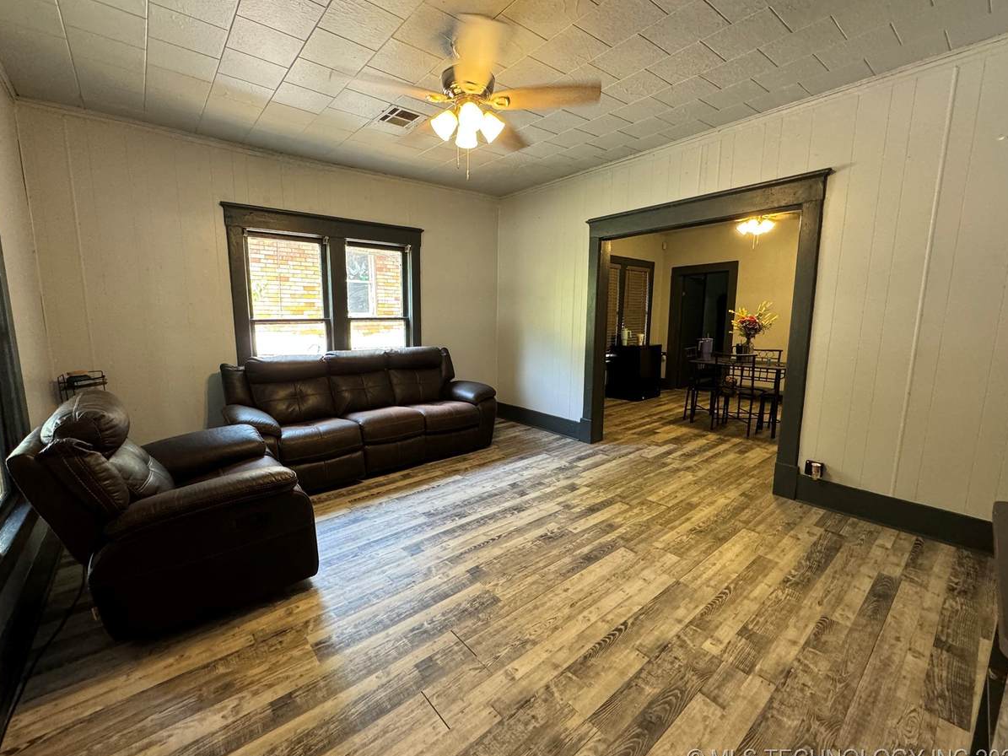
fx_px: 437
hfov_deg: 98.2
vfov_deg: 81.7
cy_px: 377
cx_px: 493
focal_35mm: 15
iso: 400
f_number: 2.2
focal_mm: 2.22
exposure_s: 1/60
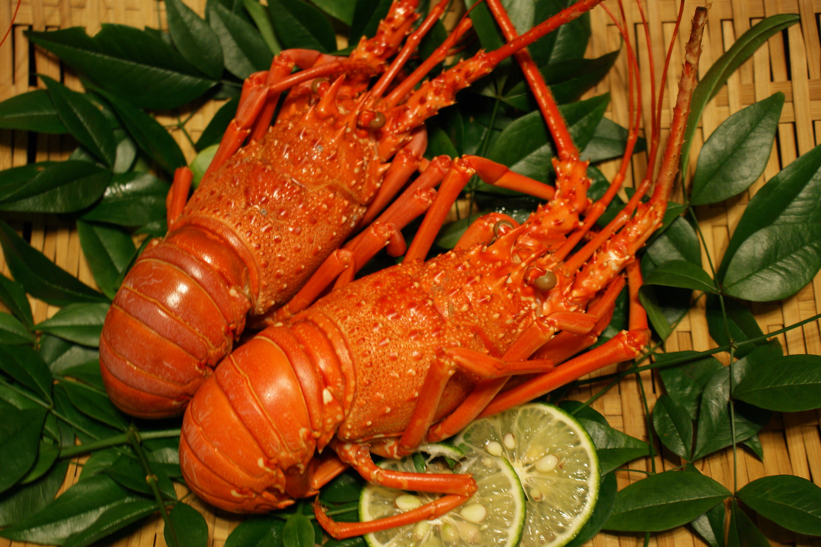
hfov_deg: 43.6
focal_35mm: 45
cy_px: 274
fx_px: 1026
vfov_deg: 29.8
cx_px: 410
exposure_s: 1/10
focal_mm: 30
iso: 400
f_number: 5
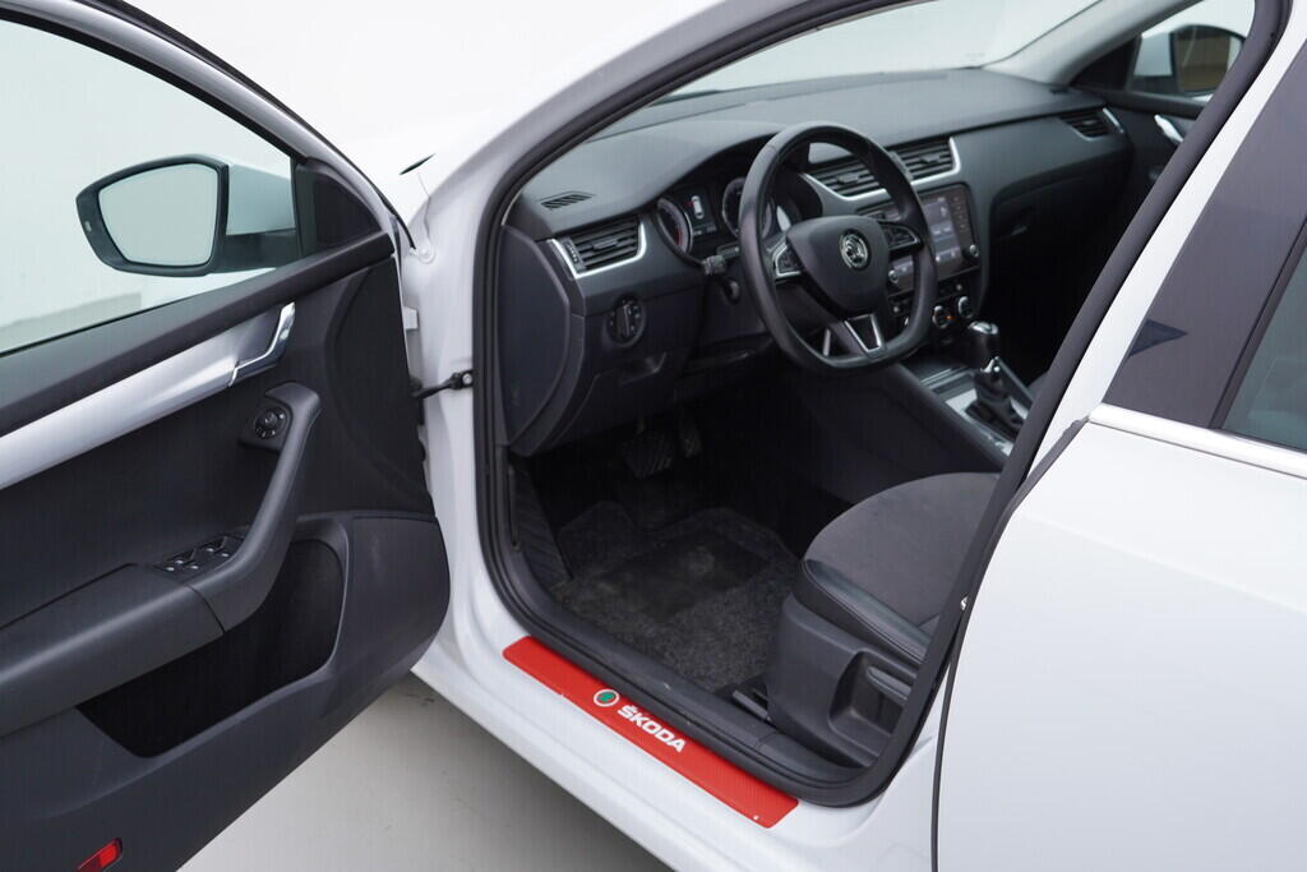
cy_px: 436
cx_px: 654
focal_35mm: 36
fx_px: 1307
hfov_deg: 53.1
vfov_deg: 36.9
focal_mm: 24
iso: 125
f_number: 3.5
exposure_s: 1/60
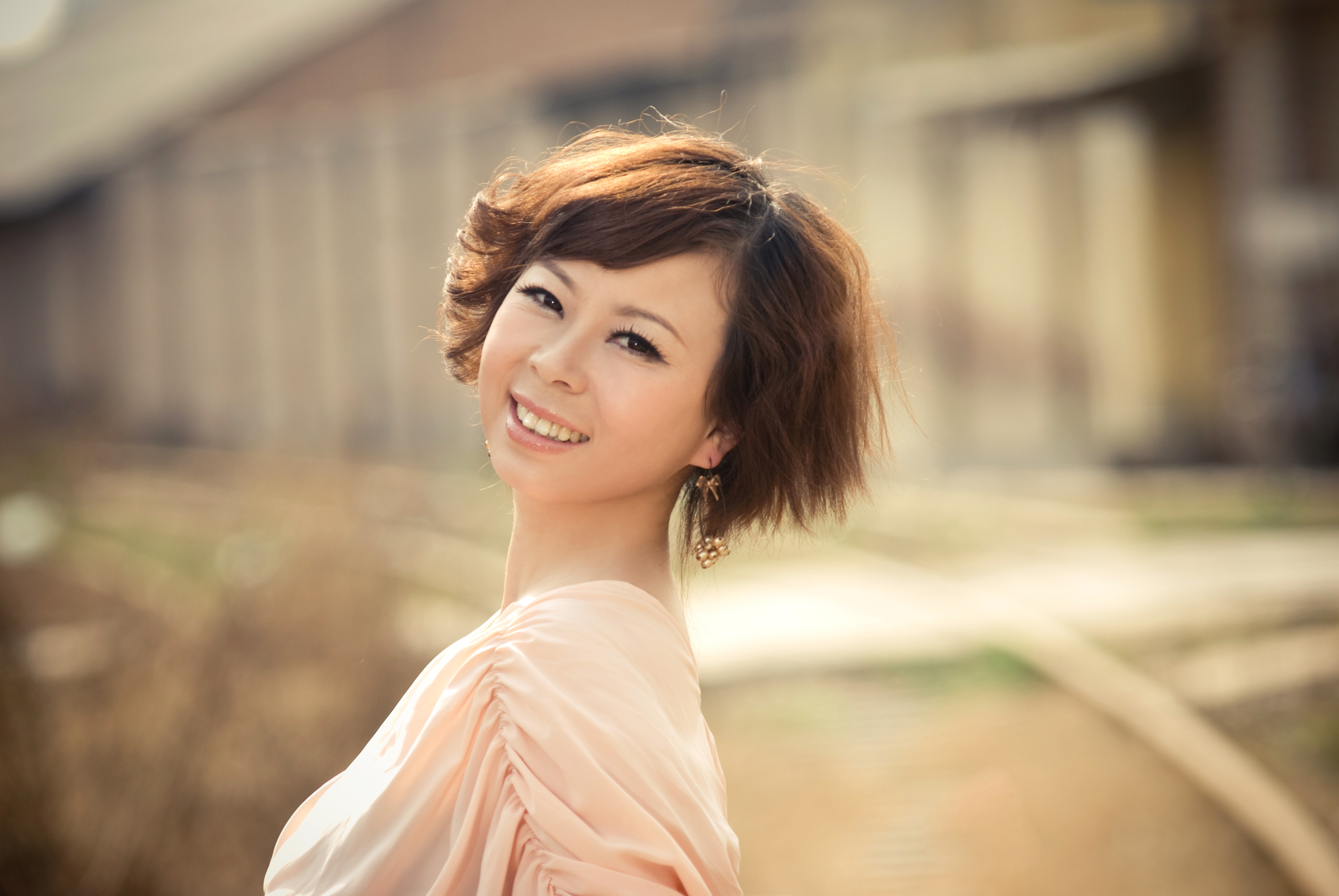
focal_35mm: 255
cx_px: 670
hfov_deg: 8.1
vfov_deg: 5.4
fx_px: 9496
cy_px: 448
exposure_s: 1/200
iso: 100
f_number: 5
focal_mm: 170
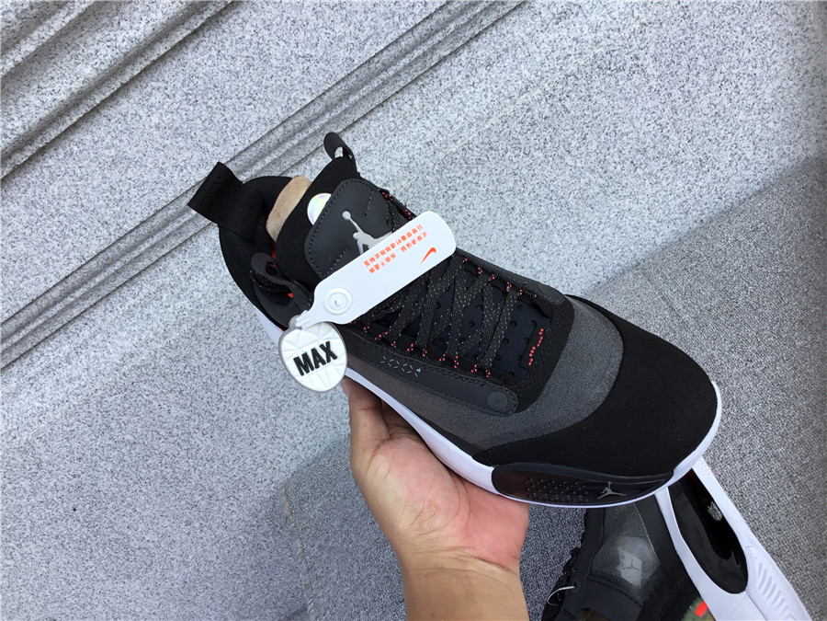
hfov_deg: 58.4
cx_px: 414
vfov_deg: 45.4
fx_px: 741
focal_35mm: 31
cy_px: 310
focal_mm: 3.3
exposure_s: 1/214
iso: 25
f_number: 2.4
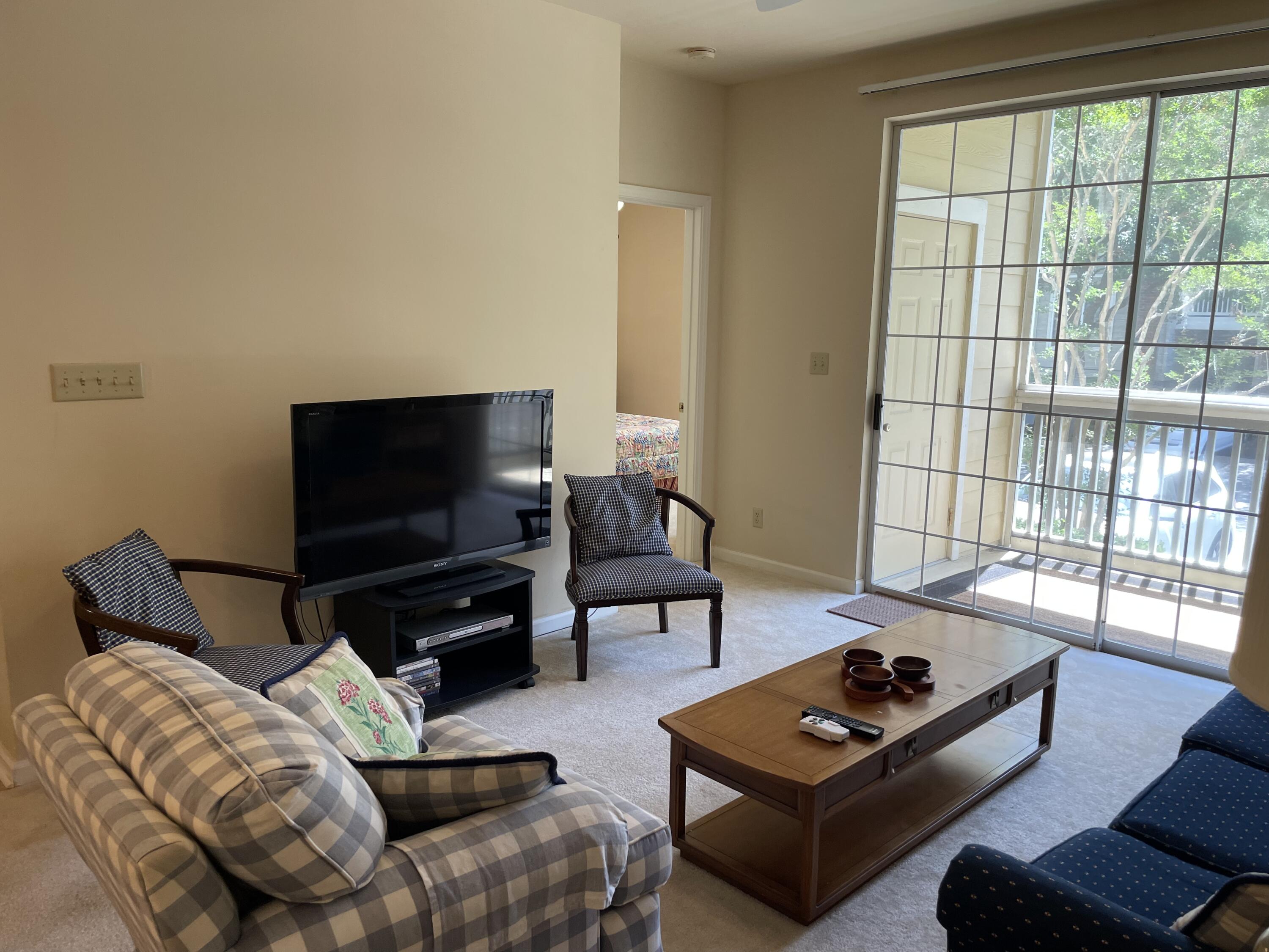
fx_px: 953
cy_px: 476
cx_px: 634
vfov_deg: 53.1
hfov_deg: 67.3
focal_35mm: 26
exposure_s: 1/120
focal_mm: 4.2
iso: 64
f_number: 1.6
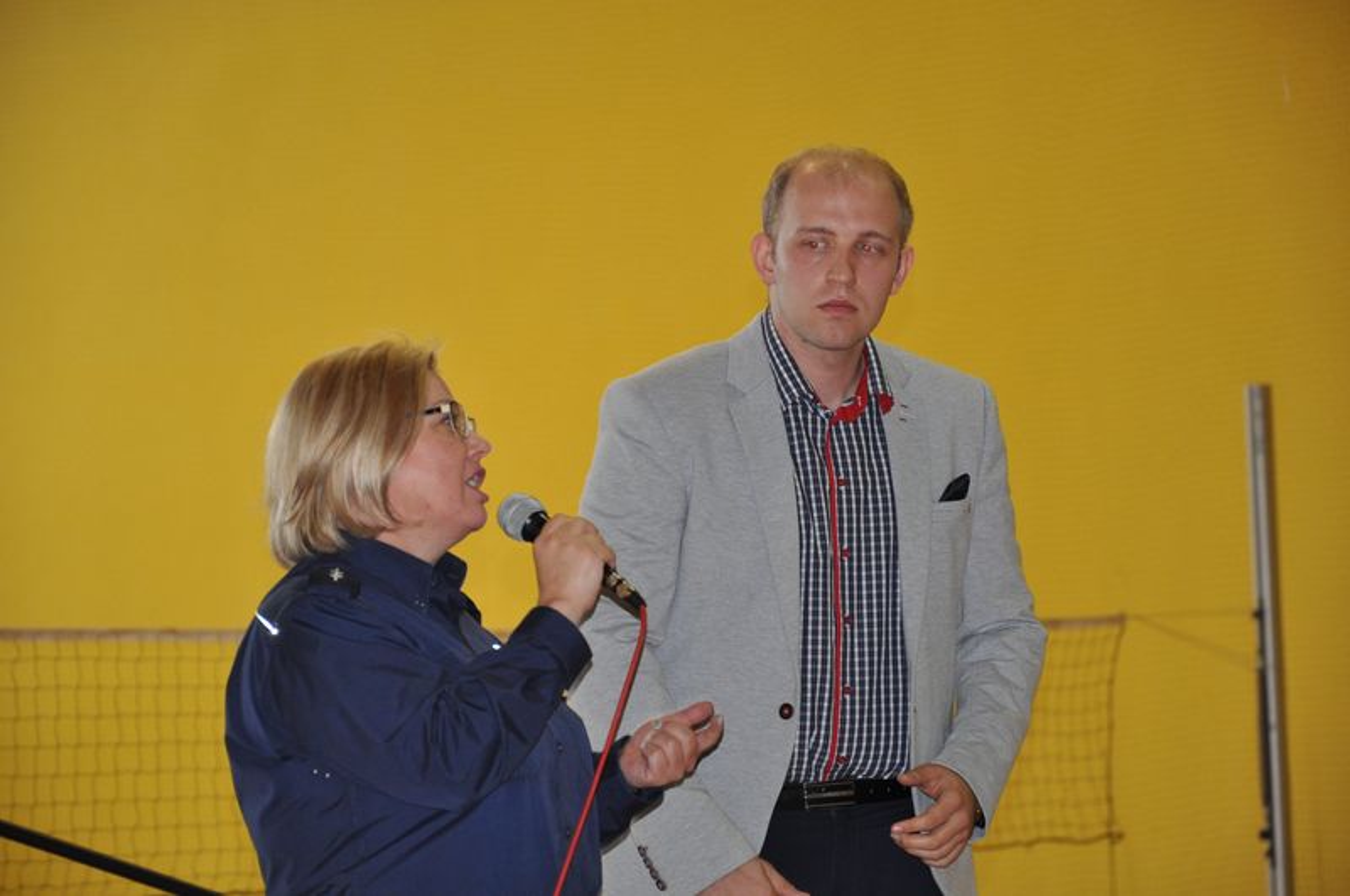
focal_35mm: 158
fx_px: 5898
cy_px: 448
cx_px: 675
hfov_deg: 13.1
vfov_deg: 8.7
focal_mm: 105
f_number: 5.6
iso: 800
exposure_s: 1/60
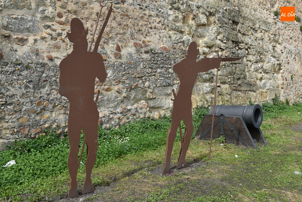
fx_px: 340
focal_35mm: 40
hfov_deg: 47.9
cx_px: 151
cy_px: 101
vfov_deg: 33.1
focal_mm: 27
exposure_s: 1/320
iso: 200
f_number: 9
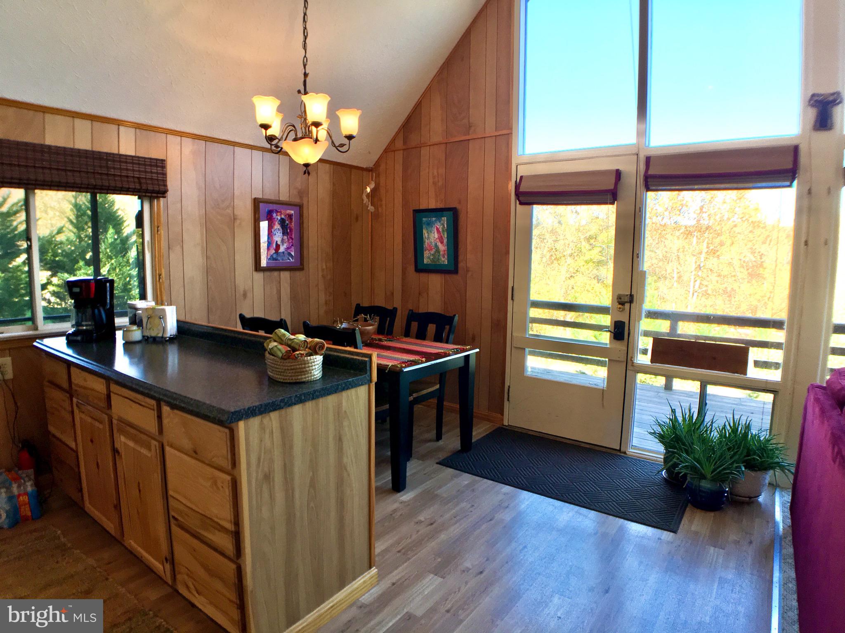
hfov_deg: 61.7
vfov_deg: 48.2
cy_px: 316
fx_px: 708
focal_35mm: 29
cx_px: 422
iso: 40
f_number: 2.2
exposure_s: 1/120
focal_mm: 4.15
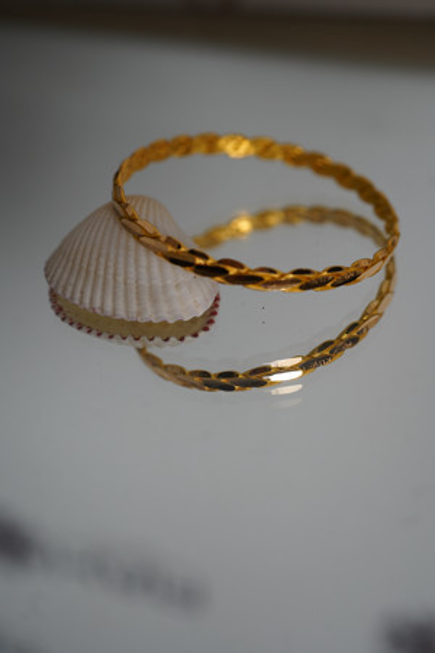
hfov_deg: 27.0
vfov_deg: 39.6
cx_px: 218
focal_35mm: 50
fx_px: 906
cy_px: 326
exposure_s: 1/100
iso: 160
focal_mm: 50
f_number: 4
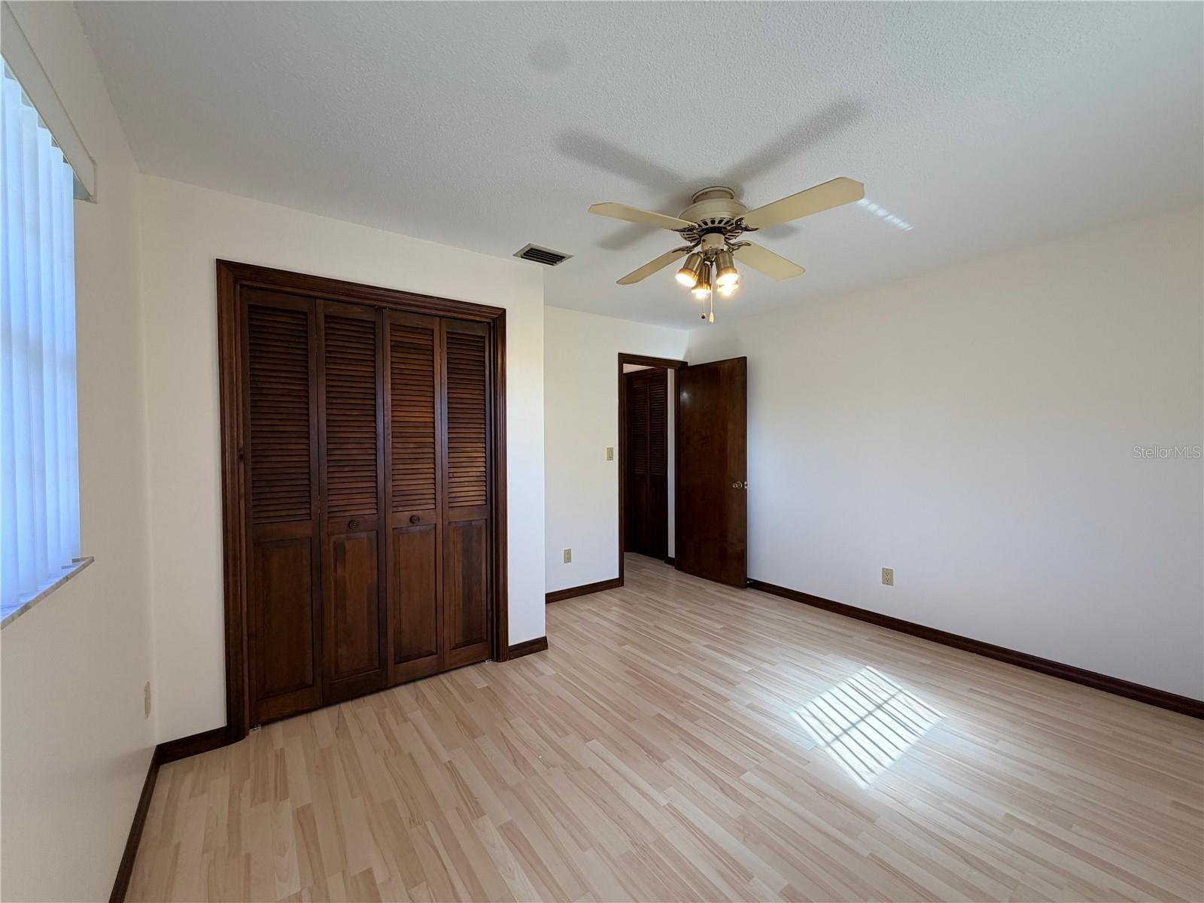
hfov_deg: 102.1
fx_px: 487
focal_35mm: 14
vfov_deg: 85.7
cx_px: 602
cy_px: 452
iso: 100
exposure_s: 1/120
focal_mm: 2.22
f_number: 2.2
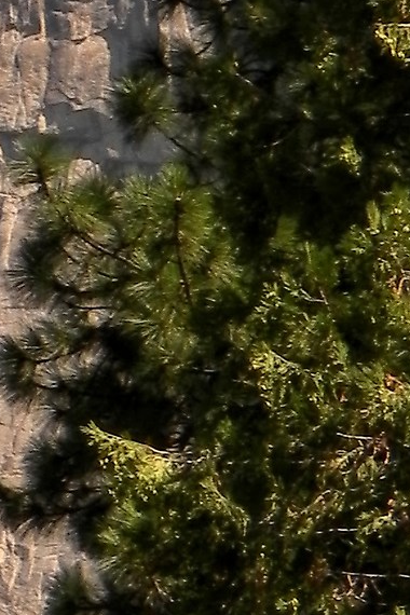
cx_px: -324
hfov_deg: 1.9
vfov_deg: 2.9
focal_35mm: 710
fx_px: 12128
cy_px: 445
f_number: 7.1
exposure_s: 1/328
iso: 160
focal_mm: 28.8
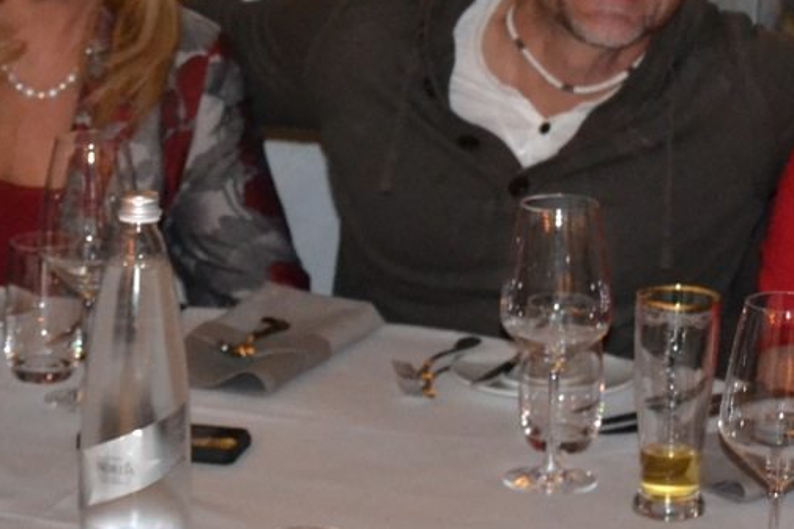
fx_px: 3777
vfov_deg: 8.0
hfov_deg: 12.0
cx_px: 422
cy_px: 6
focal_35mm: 171
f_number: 5.3
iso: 3200
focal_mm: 45
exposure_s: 1/60
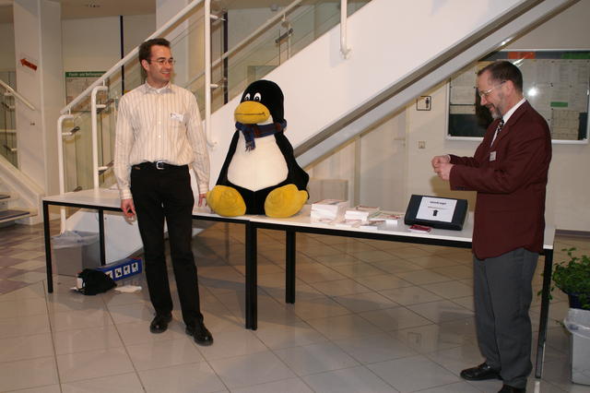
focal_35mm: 36
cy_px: 196
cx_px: 295
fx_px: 590
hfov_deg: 53.2
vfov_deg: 36.8
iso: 200
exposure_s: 1/60
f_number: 2.8
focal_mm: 24
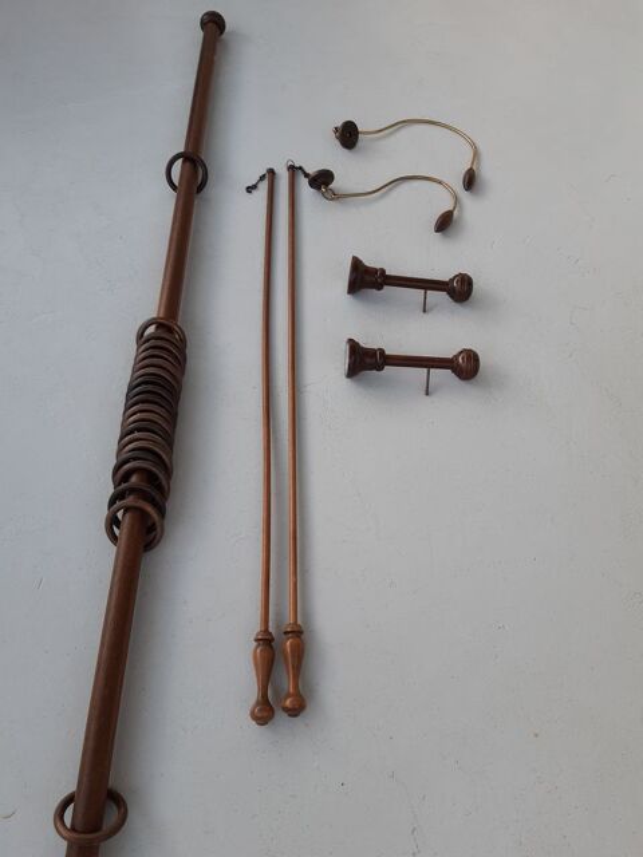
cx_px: 322
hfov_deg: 53.1
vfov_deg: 67.3
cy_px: 428
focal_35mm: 26
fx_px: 644
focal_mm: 3.92
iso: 40
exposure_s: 1/121
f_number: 1.7
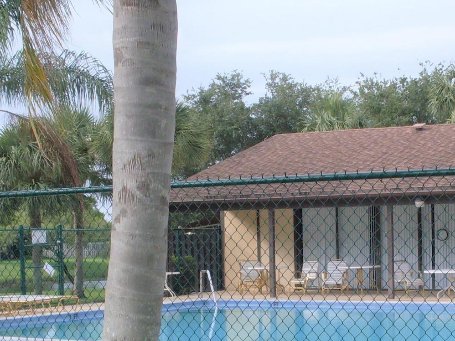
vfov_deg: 18.7
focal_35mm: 78
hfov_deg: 24.8
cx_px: 320
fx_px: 1025
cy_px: 287
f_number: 8.4
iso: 80
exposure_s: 1/125
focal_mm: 6.3
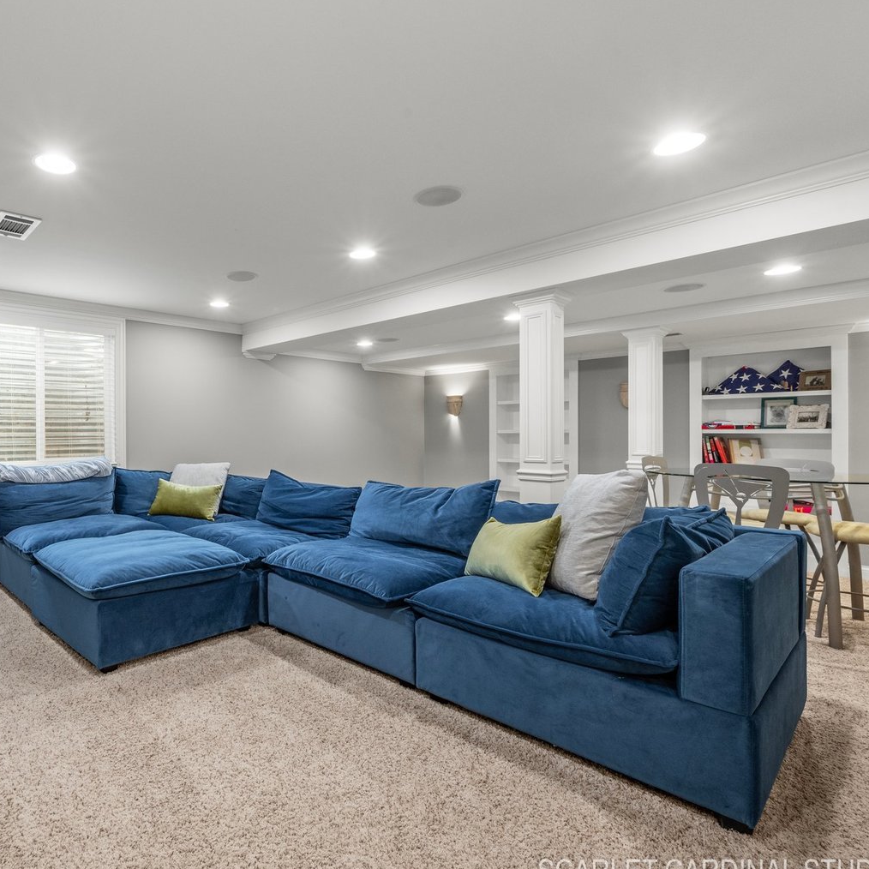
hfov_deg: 74.0
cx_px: 256
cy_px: 437
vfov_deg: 77.7
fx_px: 540
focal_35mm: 19
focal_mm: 14
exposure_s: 1/2
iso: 640
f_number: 10
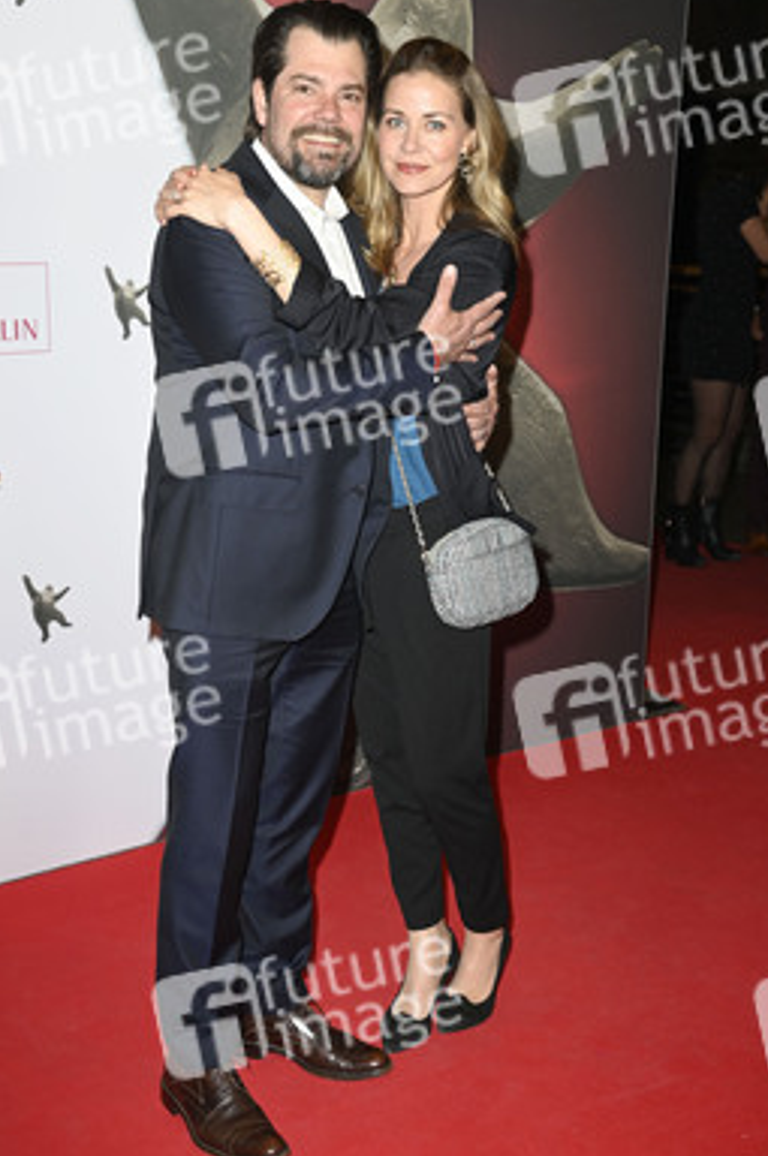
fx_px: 1604
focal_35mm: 50
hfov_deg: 26.9
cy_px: 557
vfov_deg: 39.6
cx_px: 395
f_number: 5.6
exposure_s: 1/250
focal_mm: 48
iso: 500
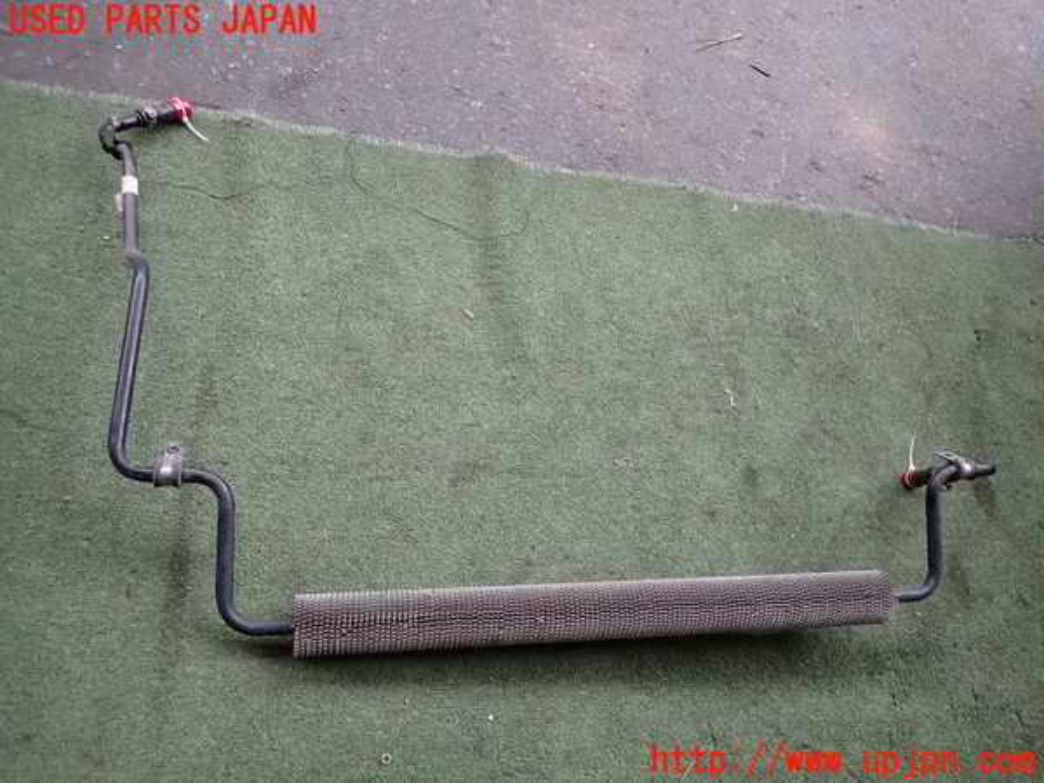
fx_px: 754
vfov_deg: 54.9
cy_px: 392
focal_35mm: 25
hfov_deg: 69.4
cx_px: 522
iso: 160
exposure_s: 1/125
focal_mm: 4.5
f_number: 2
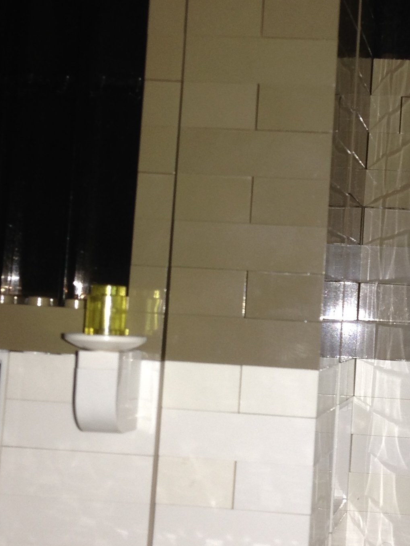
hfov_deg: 18.3
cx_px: 376
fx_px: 1247
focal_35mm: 79
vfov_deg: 24.7
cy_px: 247
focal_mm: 4.12
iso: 50
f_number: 2.4
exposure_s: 1/80
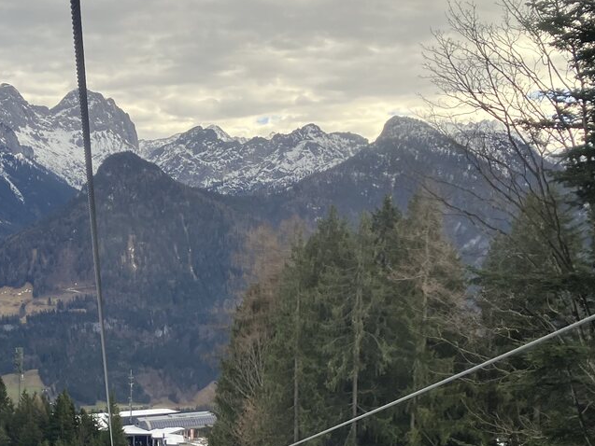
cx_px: 118
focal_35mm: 60
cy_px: 398
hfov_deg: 31.3
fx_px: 1032
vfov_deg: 23.8
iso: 32
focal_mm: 3.99
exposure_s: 1/302
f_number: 1.8
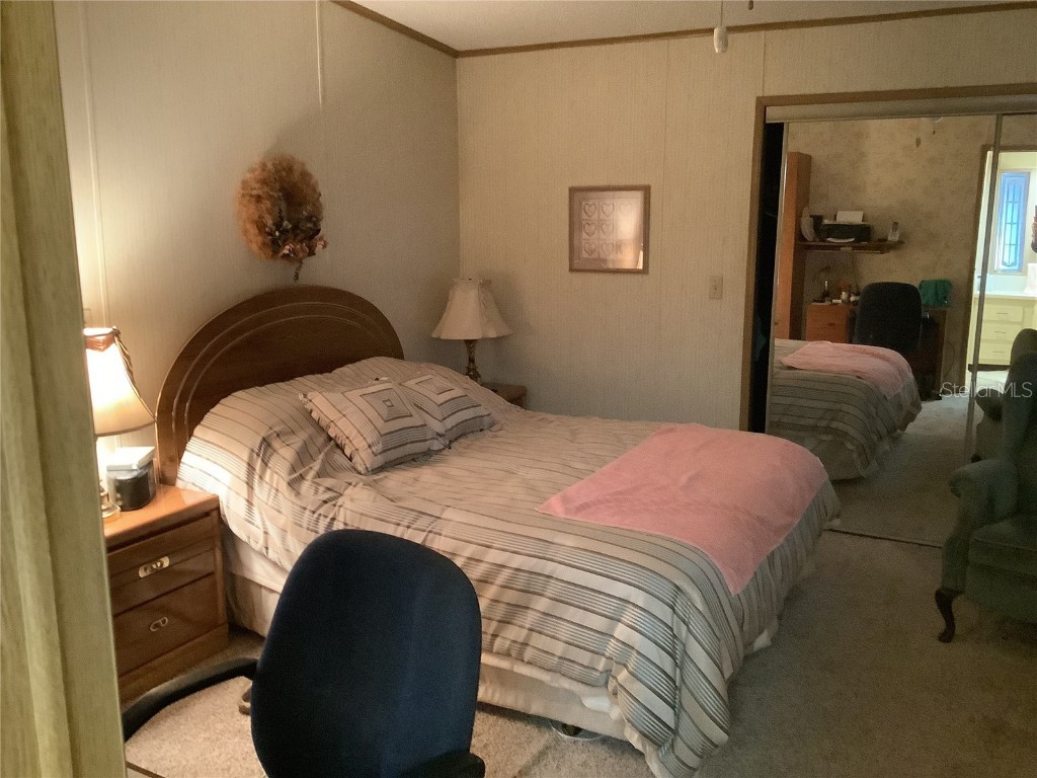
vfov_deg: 45.4
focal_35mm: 31
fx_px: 929
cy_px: 389
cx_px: 518
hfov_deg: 58.4
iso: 800
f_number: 2.4
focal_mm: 3.3
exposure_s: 1/30
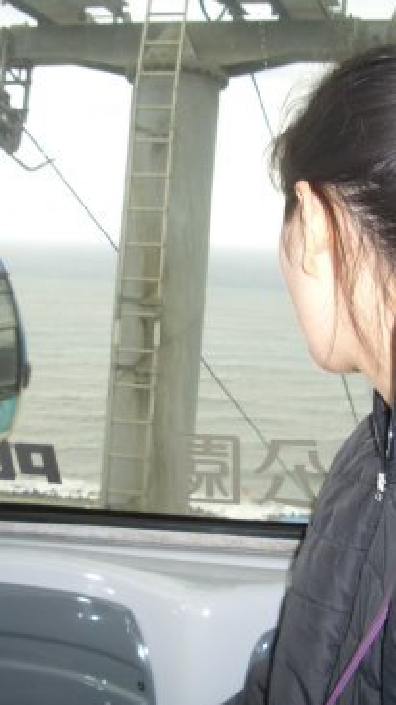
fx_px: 972
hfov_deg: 23.0
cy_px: 356
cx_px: 188
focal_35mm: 52
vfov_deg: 39.9
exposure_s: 1/60
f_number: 2.6
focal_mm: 5.8
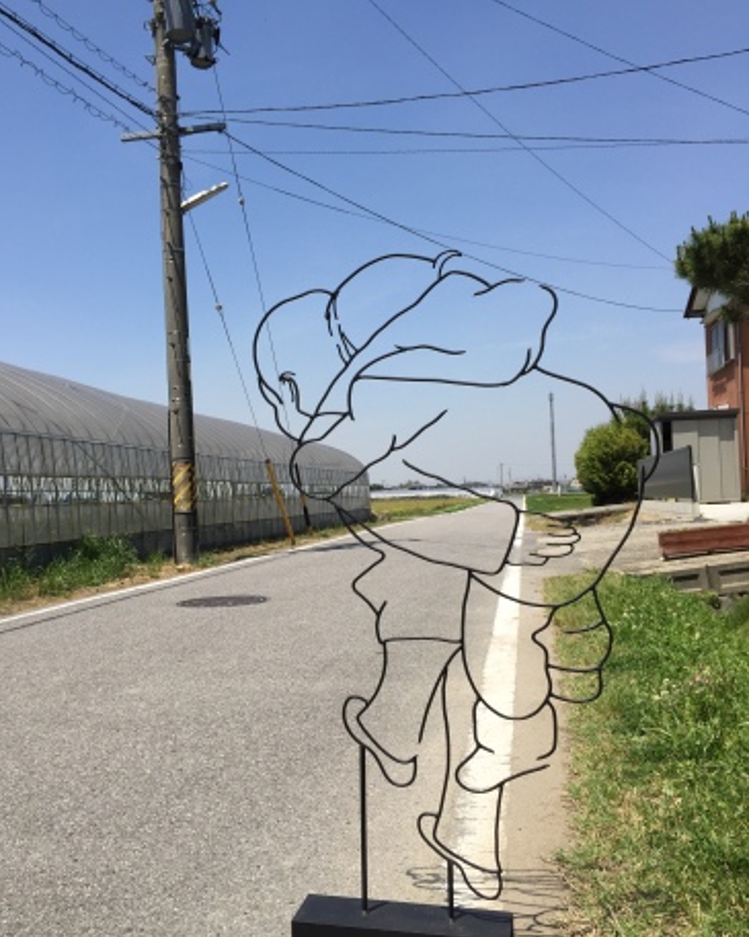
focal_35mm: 31
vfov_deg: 57.2
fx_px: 860
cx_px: 366
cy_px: 476
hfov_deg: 47.1
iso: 32
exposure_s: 1/2326
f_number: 2.2
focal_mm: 4.15
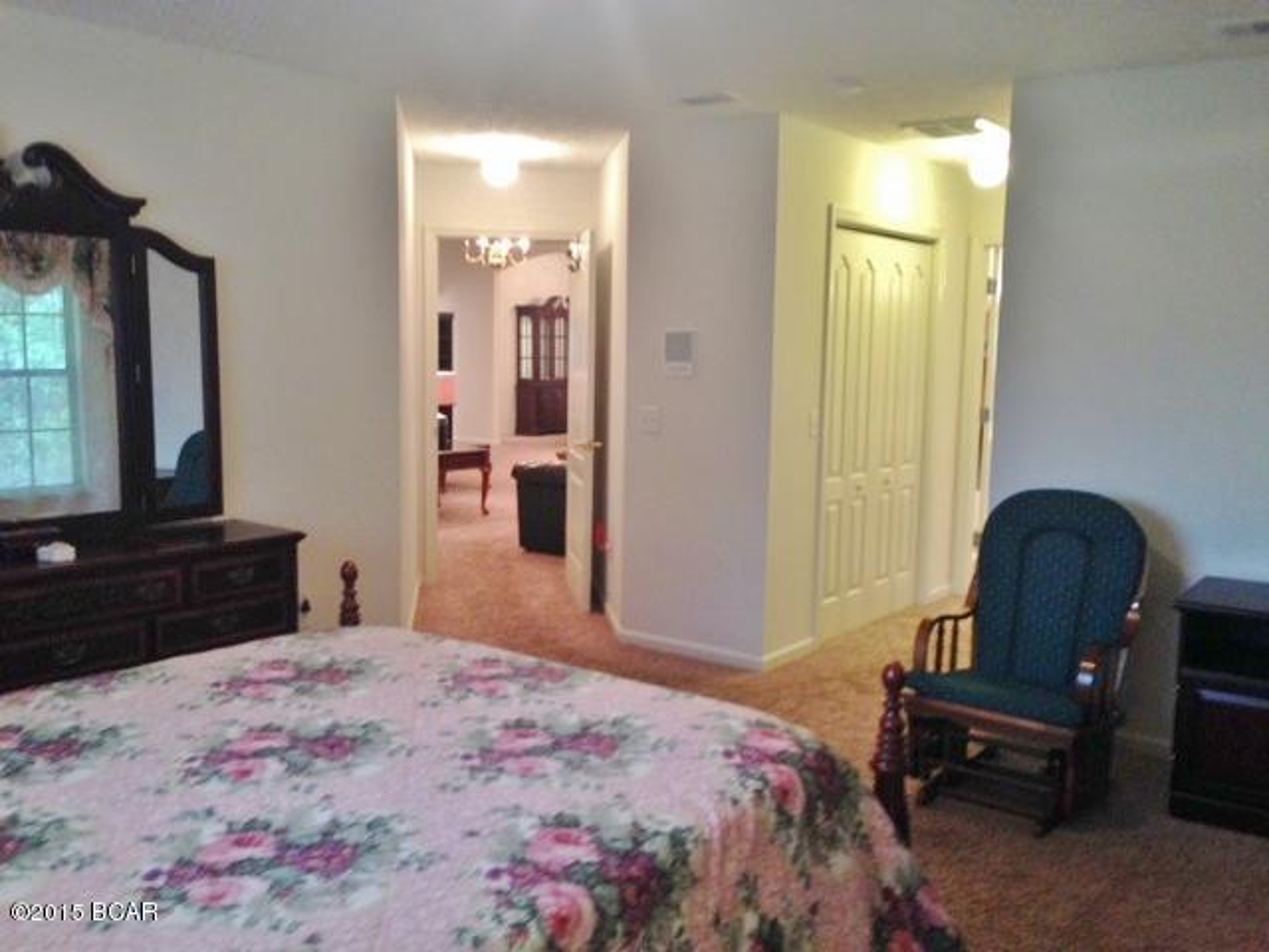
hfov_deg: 55.4
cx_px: 634
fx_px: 1210
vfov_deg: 42.9
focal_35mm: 33
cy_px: 476
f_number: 2.4
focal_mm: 4.12
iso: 160
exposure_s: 1/20
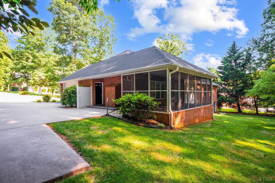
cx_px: 138
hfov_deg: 90.1
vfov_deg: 67.3
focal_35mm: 18
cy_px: 92
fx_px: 137
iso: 800
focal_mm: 18
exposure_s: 1/80
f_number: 8
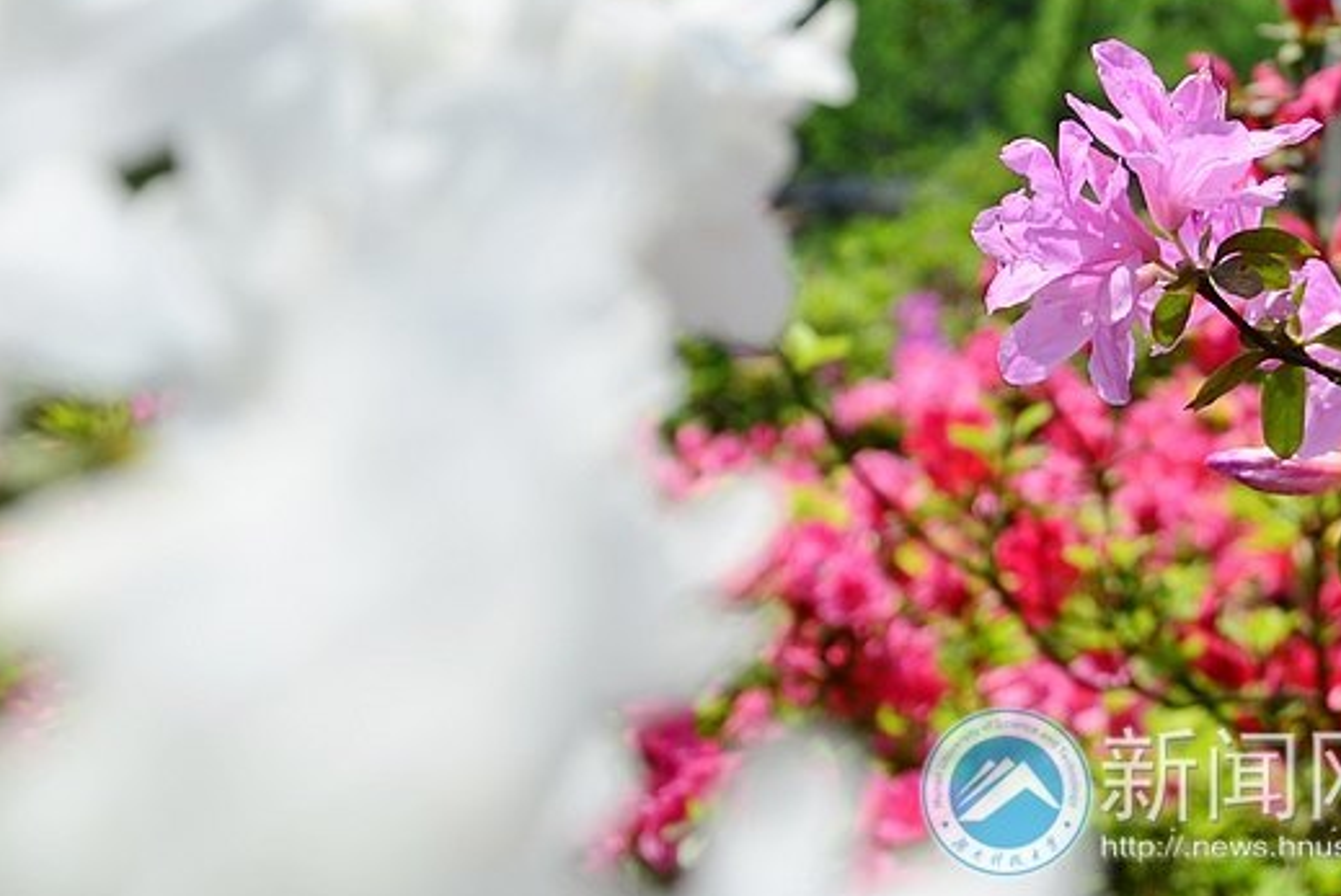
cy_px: 399
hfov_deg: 38.2
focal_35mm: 52
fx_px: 1939
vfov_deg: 26.0
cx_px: 690
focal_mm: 30
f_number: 6.3
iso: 100
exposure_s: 1/640
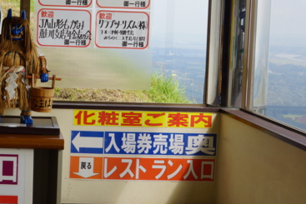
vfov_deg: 18.3
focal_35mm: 74
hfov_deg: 26.3
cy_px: 54
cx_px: 25
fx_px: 629
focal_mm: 23
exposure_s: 1/100
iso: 100
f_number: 10
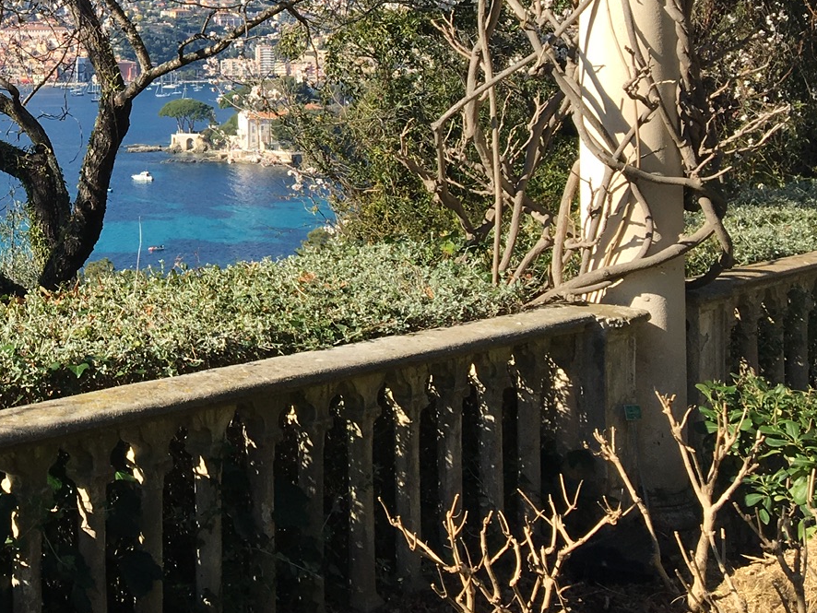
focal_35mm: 67
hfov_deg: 27.1
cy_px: 63
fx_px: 1582
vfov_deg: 21.5
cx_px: -27
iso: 25
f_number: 2.2
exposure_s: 1/1183
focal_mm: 4.15
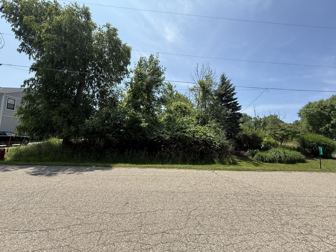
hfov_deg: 102.1
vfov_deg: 85.7
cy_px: 126
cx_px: 168
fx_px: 136
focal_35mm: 14
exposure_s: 1/1125
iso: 50
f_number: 2.2
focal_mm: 2.22
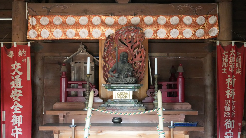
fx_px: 313
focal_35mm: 48
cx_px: 124
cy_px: 78
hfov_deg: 42.9
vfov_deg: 24.9
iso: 12800
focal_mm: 45
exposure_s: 1/160
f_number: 4
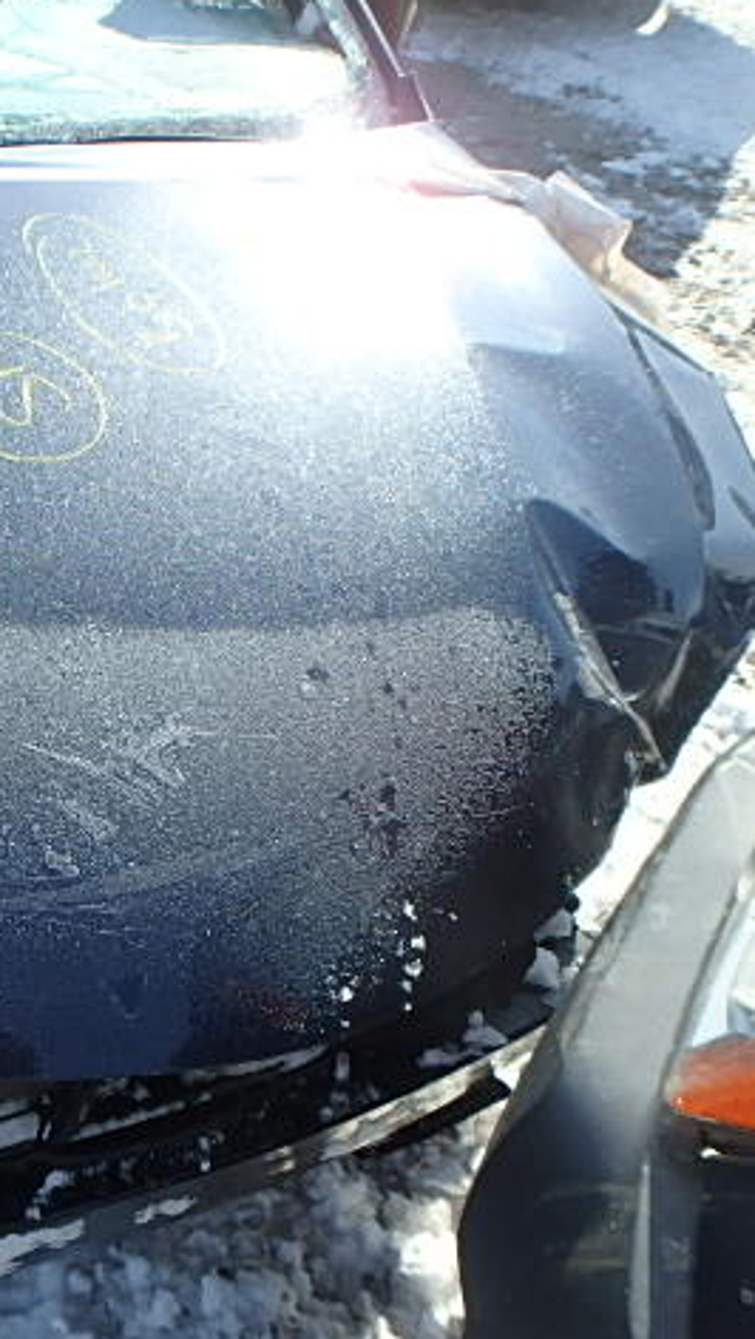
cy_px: 667
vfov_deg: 62.6
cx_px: -57
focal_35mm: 31
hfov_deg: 33.4
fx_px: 1102
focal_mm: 3.7
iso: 125
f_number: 3.5
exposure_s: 1/500
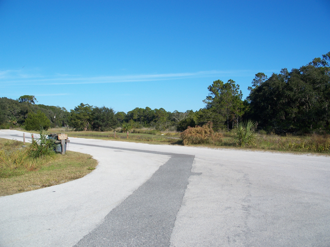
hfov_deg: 50.1
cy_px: 124
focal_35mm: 37
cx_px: 165
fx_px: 353
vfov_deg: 38.7
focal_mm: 7.8
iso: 64
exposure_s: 1/640
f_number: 4
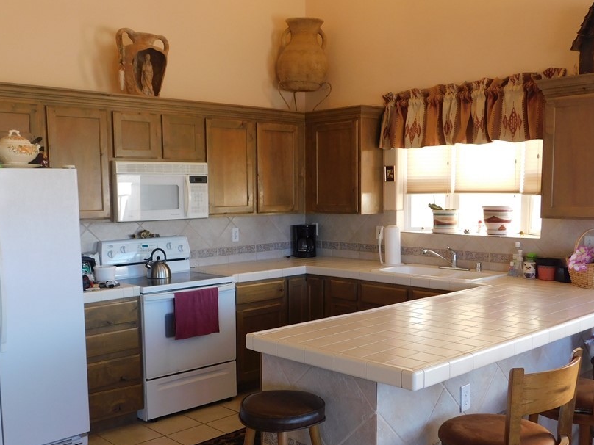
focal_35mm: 38
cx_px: 266
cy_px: 268
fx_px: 652
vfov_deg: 37.6
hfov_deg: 48.9
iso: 125
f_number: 3.2
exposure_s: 1/40
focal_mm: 5.3
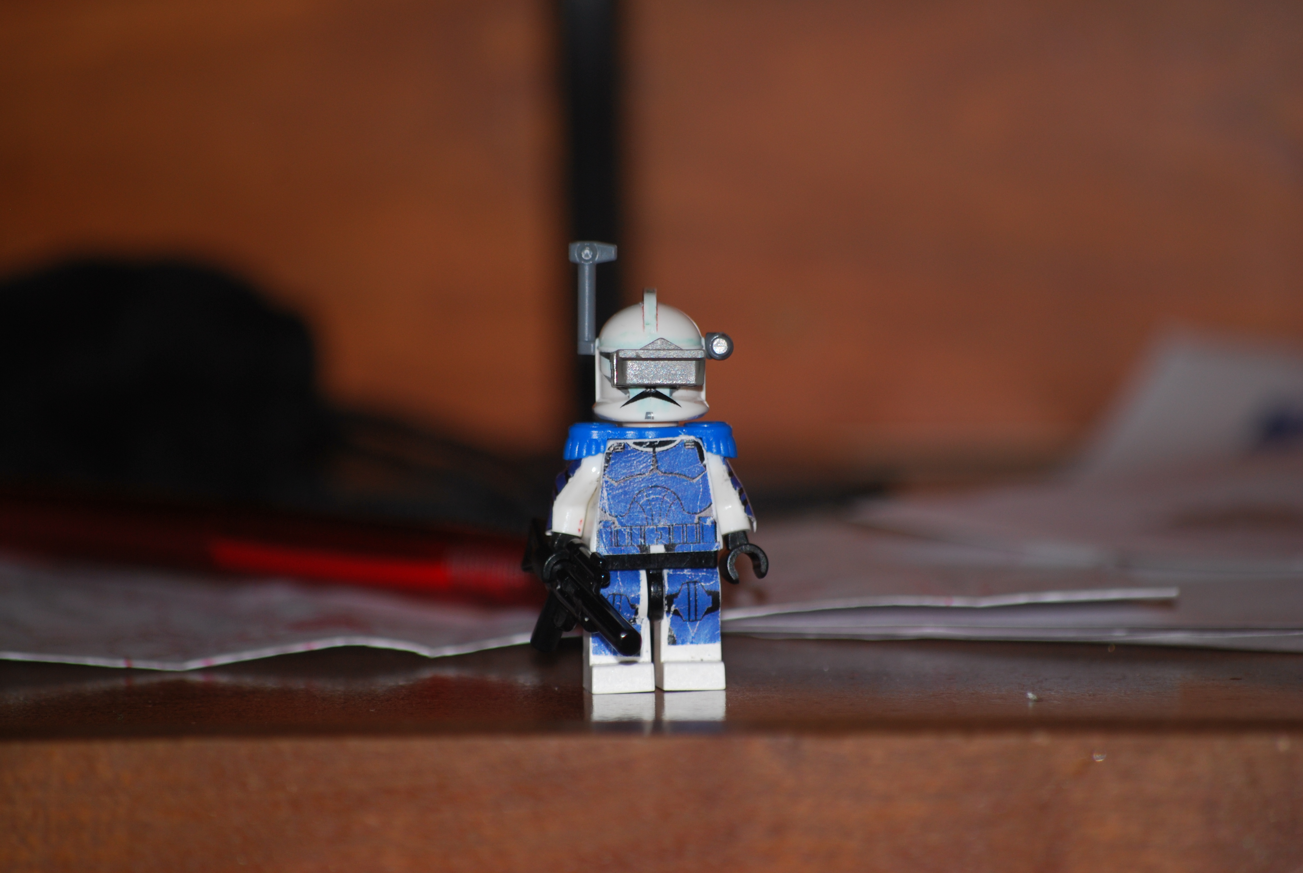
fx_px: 10871
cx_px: 652
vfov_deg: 4.6
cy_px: 436
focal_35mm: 300
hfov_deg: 6.9
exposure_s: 1/60
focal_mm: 200
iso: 200
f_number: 5.6
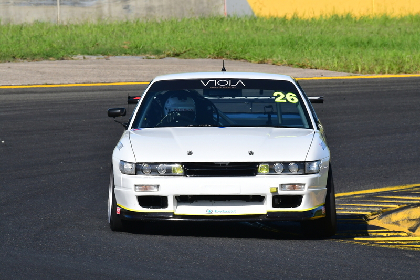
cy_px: 140
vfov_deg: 2.2
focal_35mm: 630
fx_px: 7348
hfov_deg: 3.3
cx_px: 210
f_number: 13
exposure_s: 1/640
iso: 500
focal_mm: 420
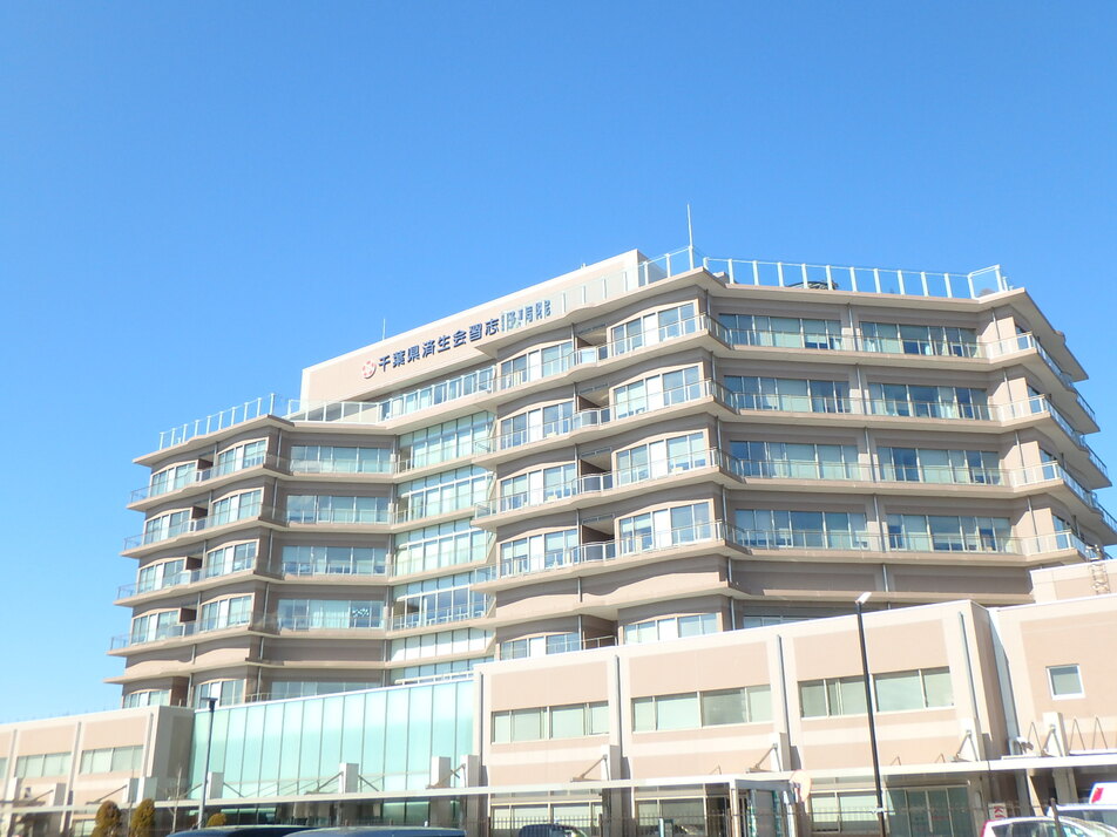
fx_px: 1097
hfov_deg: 54.0
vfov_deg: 41.8
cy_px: 418
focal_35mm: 34
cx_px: 558
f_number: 4.9
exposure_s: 1/400
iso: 125
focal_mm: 6
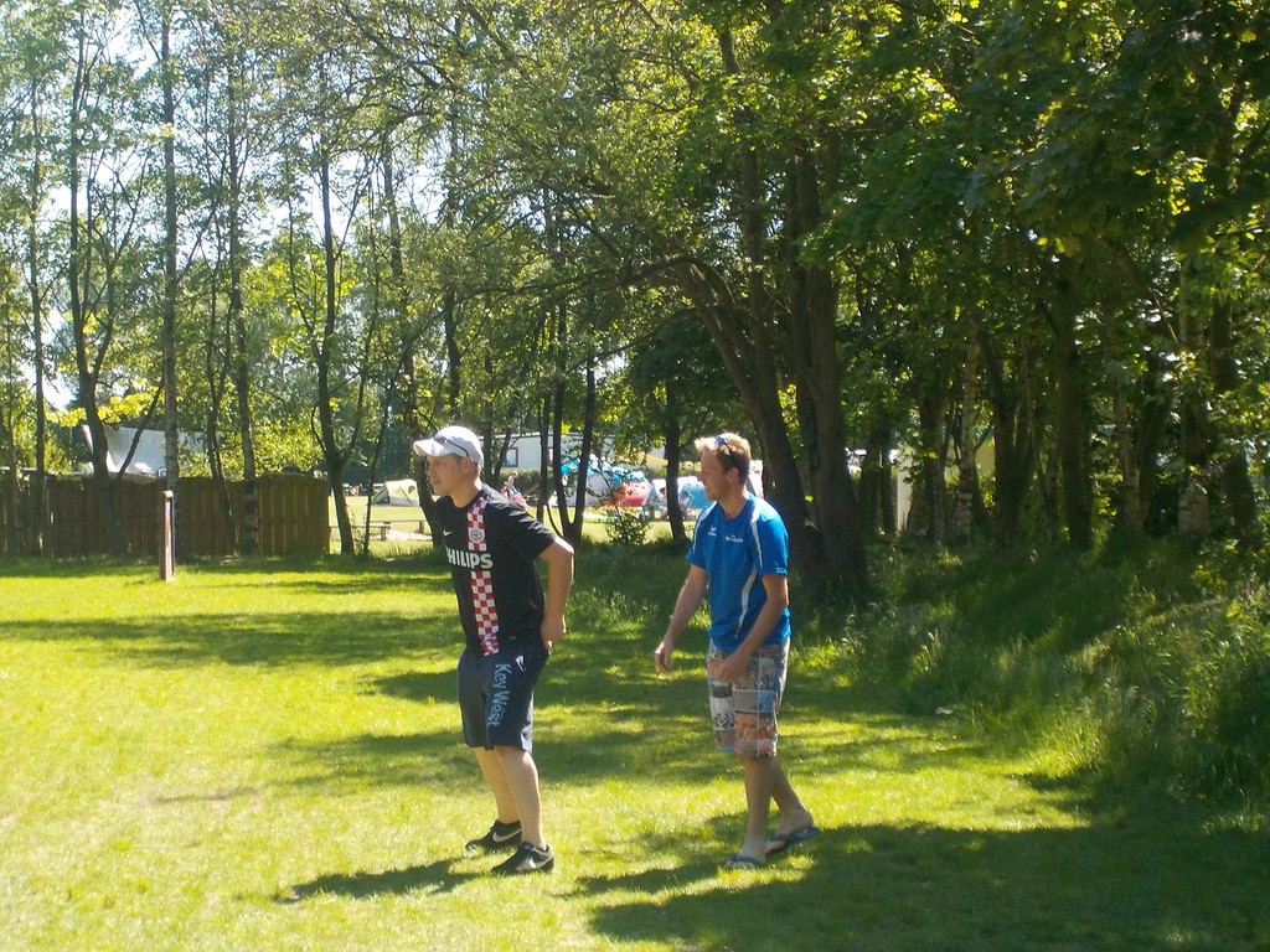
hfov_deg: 21.8
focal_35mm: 90
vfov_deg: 16.4
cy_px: 476
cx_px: 635
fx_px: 3302
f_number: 5.9
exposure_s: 1/250
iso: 280
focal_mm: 12.3
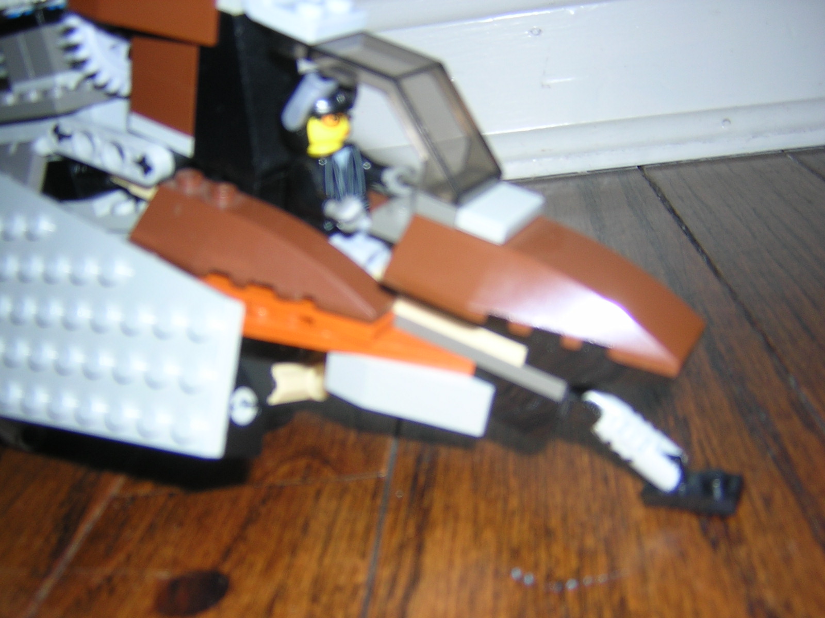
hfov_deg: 51.4
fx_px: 858
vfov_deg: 39.7
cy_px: 309
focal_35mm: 36
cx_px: 412
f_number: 2.6
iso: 100
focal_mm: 4.7
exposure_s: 1/60.1
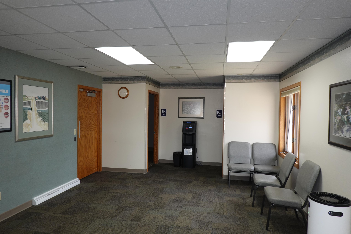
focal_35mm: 24
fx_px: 234
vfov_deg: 53.1
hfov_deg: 73.7
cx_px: 176
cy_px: 117
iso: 200
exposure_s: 1/30
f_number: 2.8
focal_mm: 9
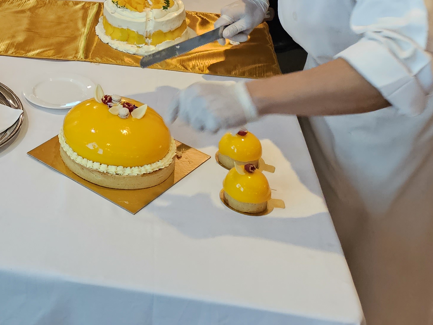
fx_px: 788
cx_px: -45
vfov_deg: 21.4
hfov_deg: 28.0
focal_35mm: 63
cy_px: -78
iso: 800
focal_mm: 6.3
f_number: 1.7
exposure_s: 1/100
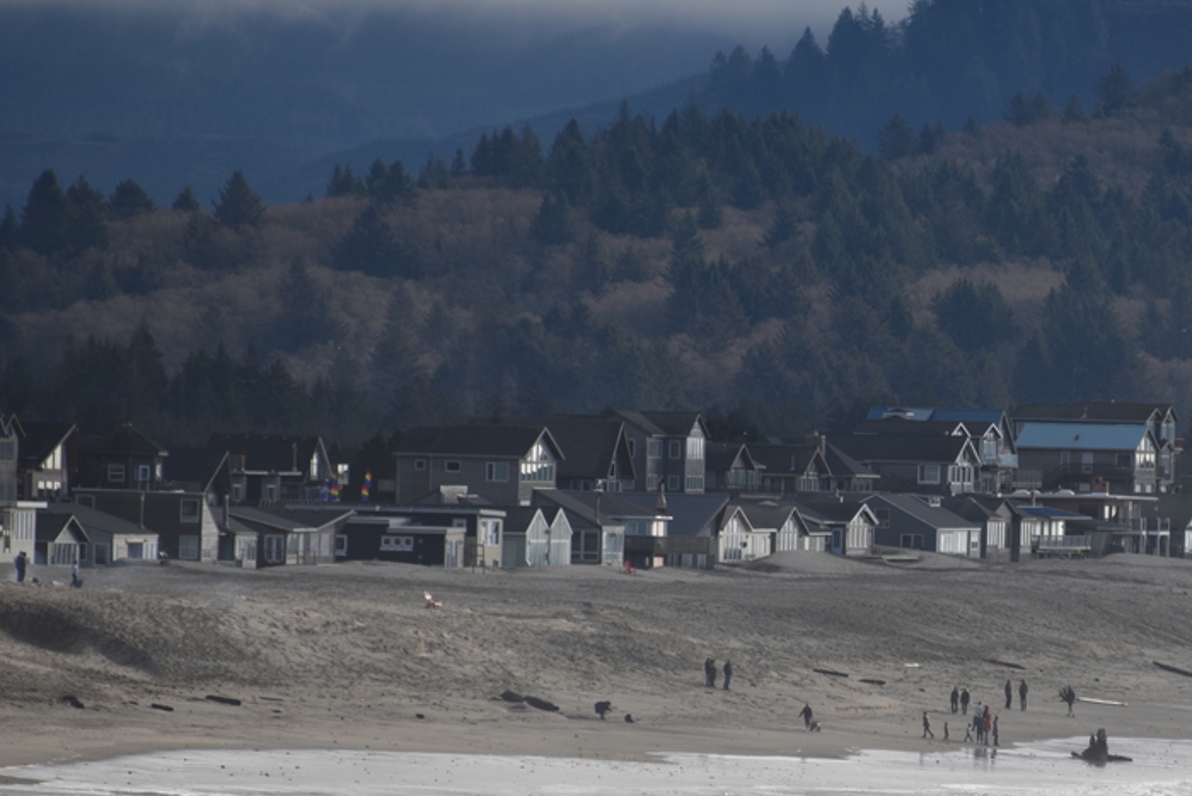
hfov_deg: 3.8
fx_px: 18189
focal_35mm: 549
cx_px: 911
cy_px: 588
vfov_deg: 2.5
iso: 100
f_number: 7.1
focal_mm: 300
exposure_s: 1/640
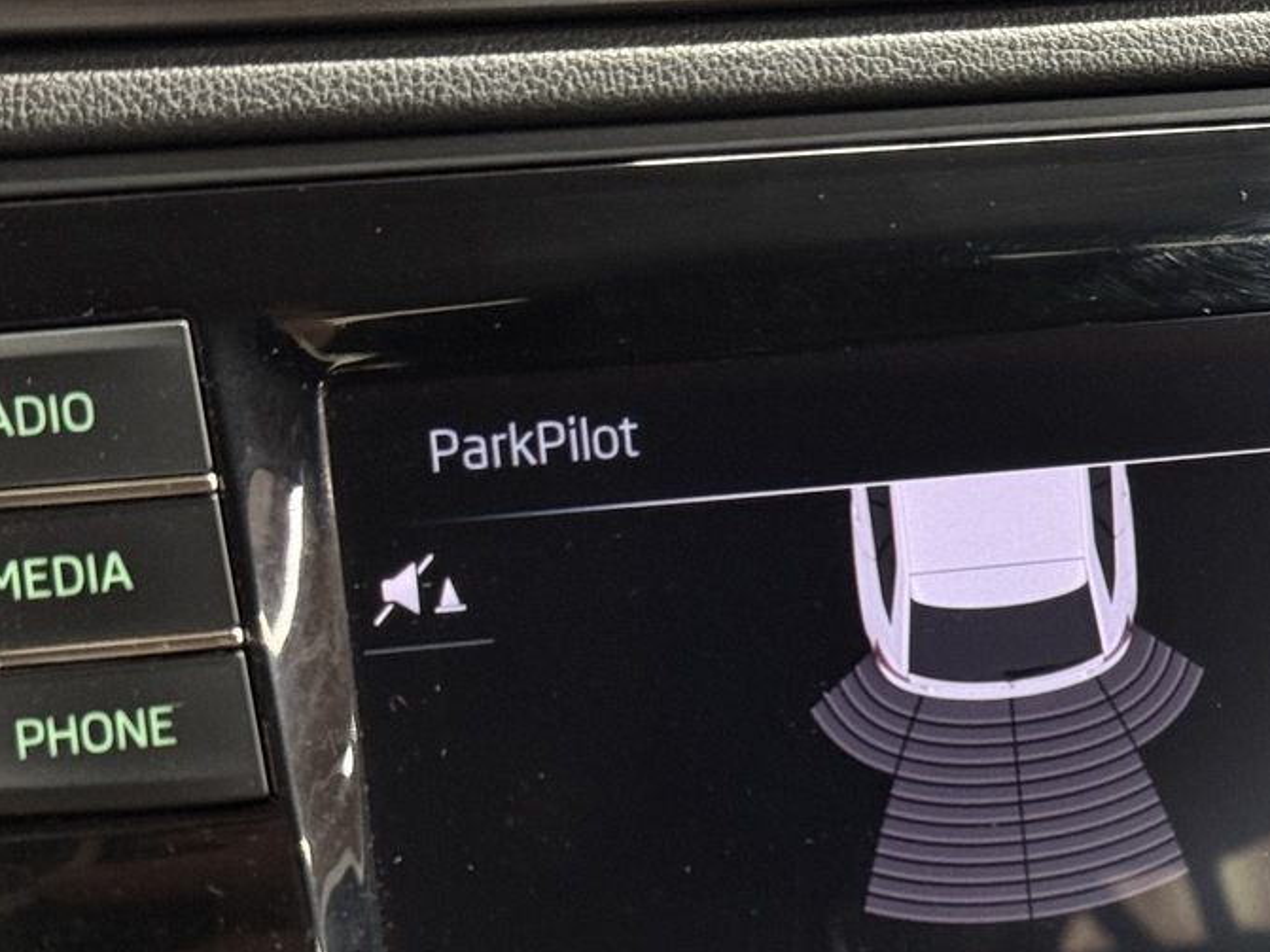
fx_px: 3778
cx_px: 905
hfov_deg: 19.0
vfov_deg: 14.2
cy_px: 854
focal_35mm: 103
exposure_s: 1/40
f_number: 1.78
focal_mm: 6.76
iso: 400
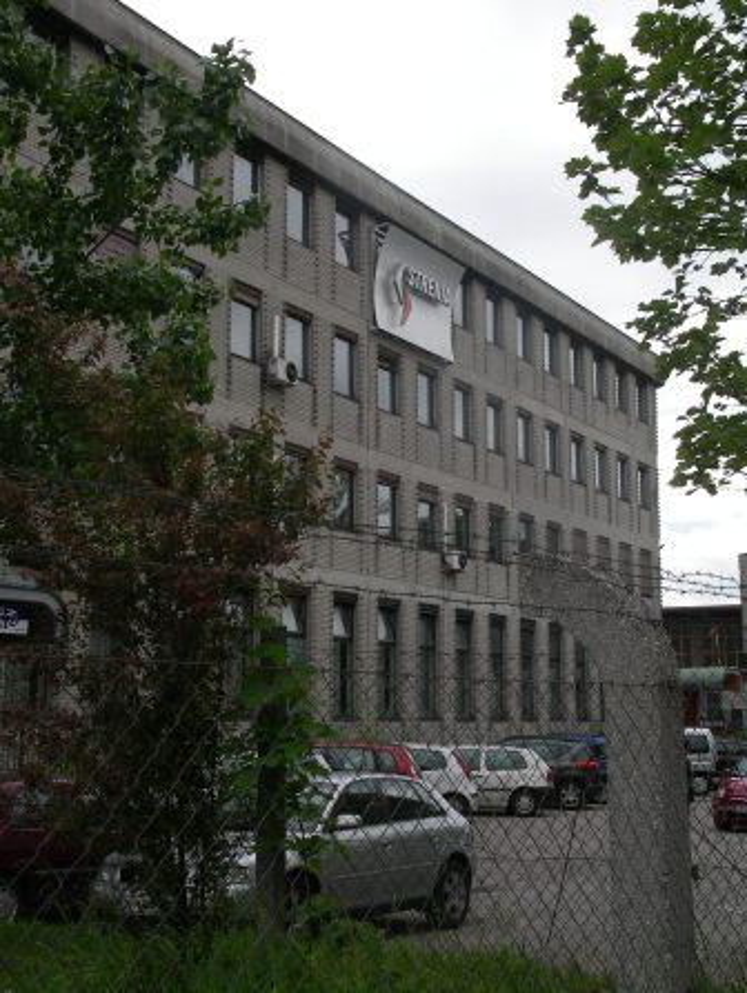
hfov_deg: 28.1
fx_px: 1494
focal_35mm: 52
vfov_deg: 36.8
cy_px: 496
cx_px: 374
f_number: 7.8
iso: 80
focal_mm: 10.9
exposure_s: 1/125
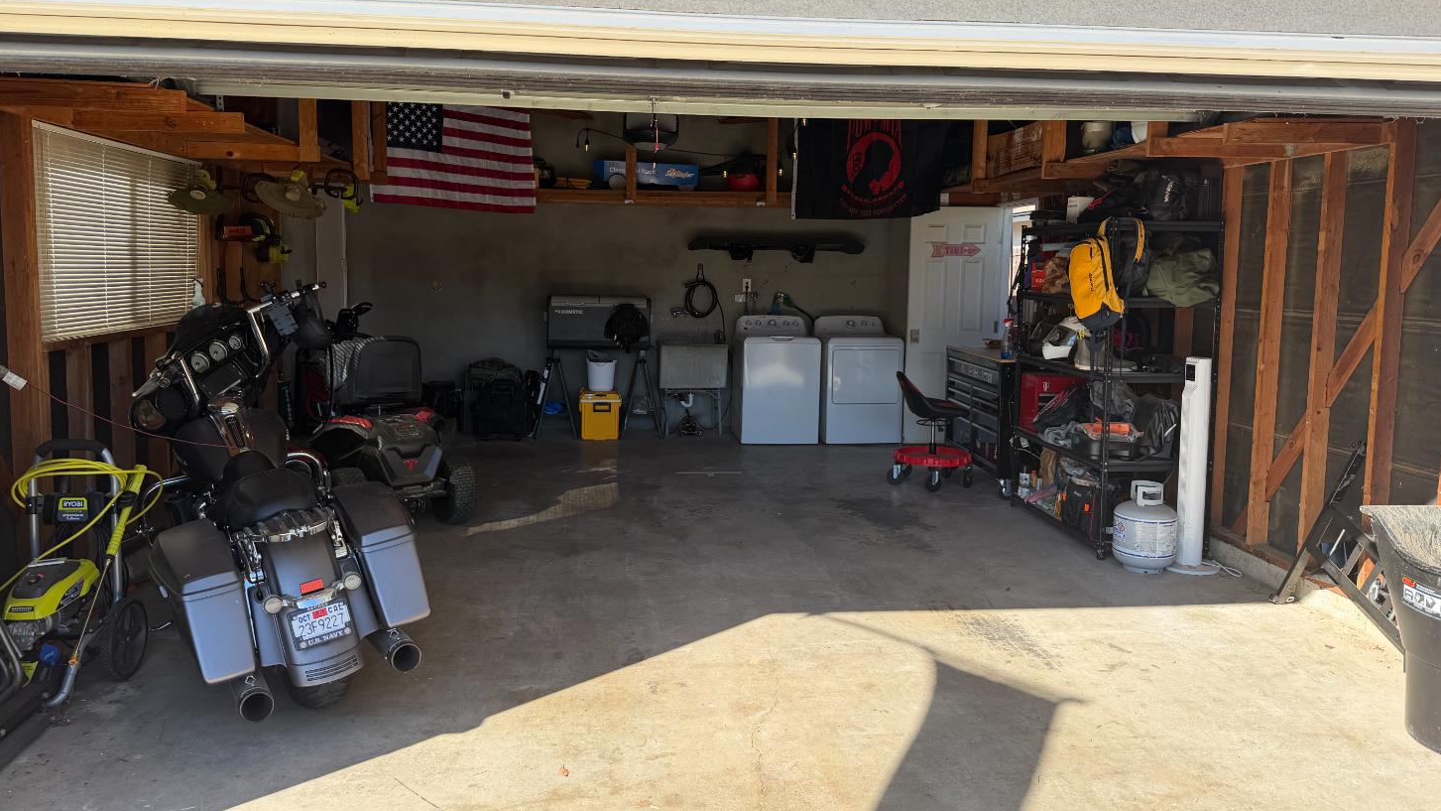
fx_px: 1032
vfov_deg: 42.8
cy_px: 354
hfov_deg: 69.9
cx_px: 734
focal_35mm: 27
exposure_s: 1/1091
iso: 80
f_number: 1.78
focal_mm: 6.76
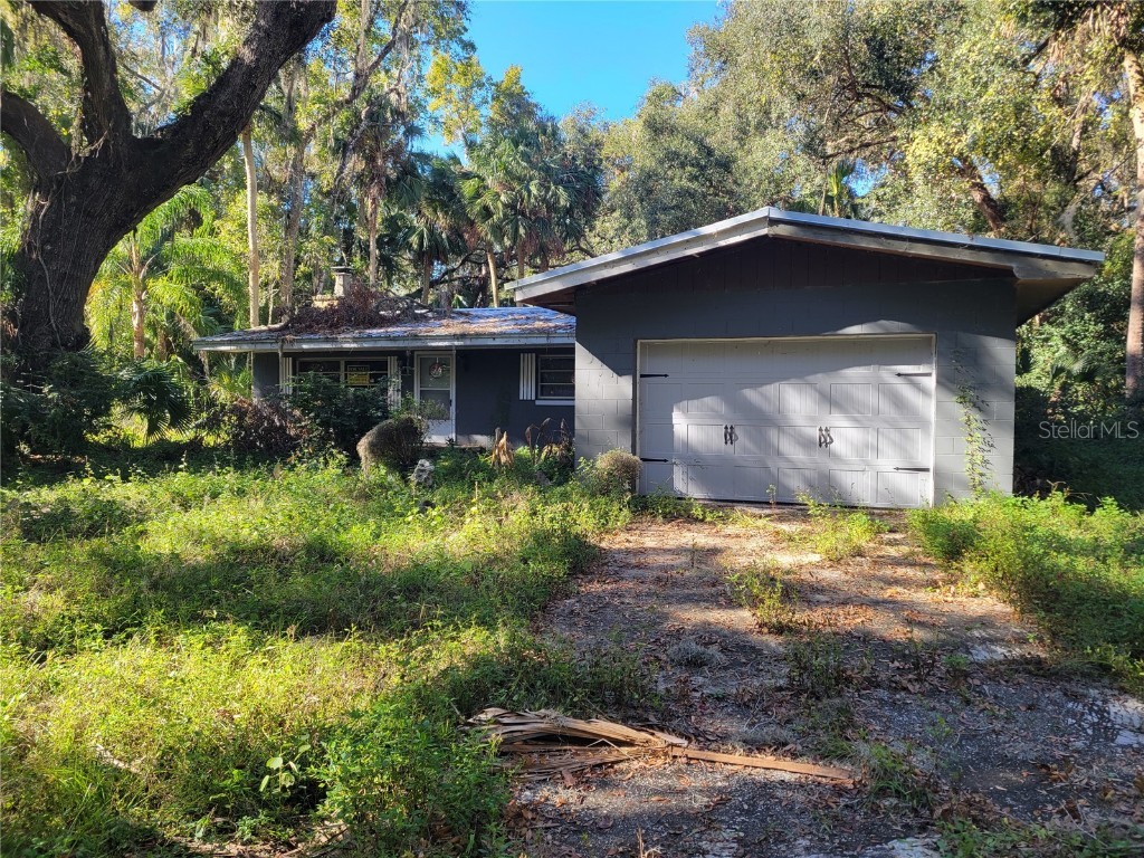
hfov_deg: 67.3
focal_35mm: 26
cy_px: 429
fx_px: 859
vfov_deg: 53.1
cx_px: 572
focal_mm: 5.4
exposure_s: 1/290
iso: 40
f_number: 1.8
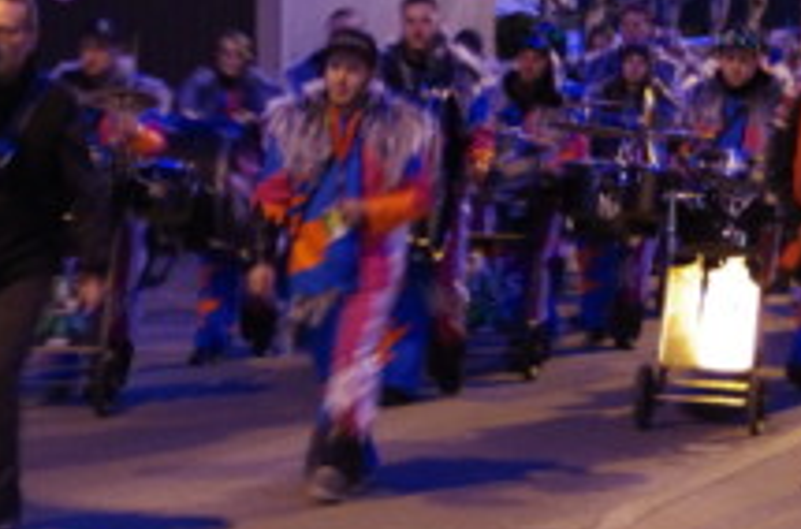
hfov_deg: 10.7
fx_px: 4263
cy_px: 99
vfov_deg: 7.1
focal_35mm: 192
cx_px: 563
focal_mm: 55
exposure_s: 1/6
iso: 3200
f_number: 4.5
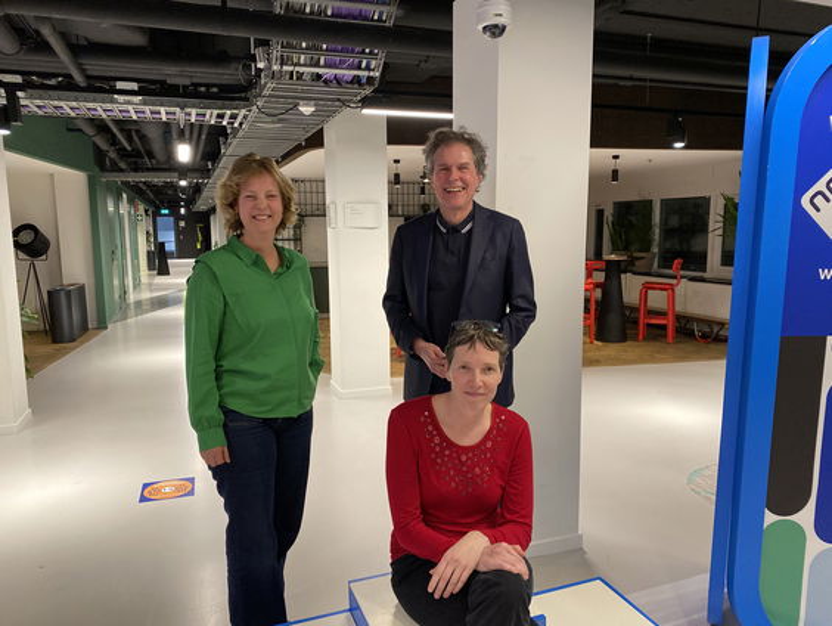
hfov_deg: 67.3
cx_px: 416
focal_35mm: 26
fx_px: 625
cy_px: 313
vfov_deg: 53.1
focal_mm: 4.25
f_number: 1.8
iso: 200
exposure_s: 1/50
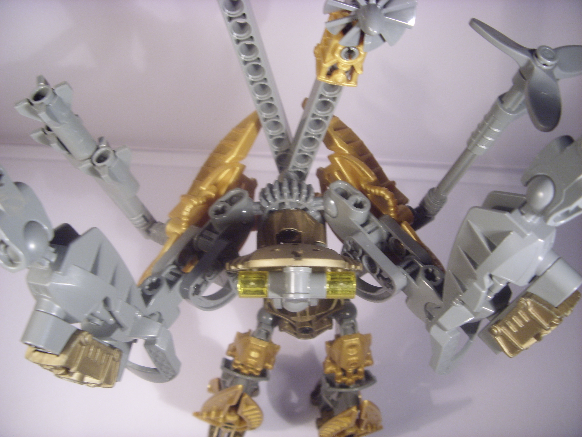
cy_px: 218
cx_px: 291
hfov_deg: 58.4
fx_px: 521
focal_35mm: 31
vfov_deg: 45.4
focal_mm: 6.3
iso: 100
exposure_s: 1/30
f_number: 3.5
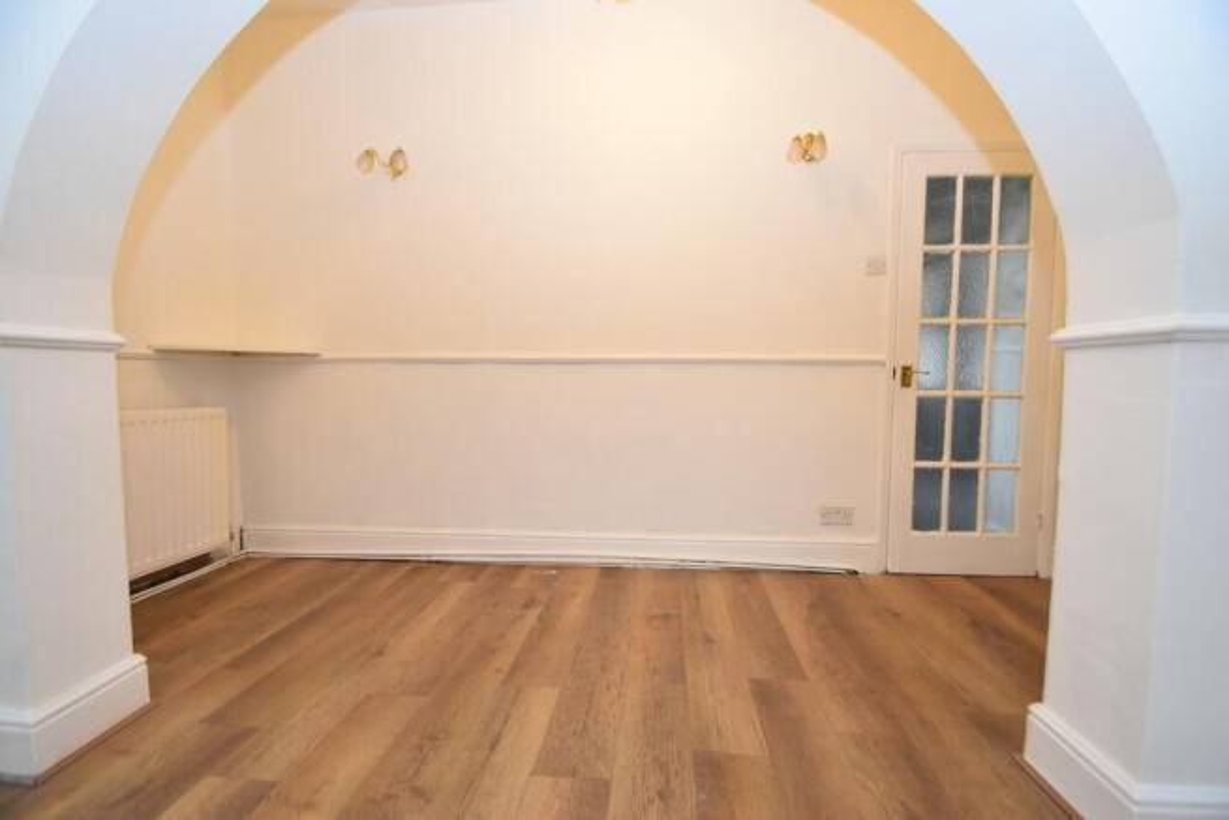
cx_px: 614
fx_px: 512
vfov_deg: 77.4
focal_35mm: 15
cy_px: 410
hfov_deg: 100.4
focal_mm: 10
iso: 800
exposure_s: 1/80
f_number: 4.5
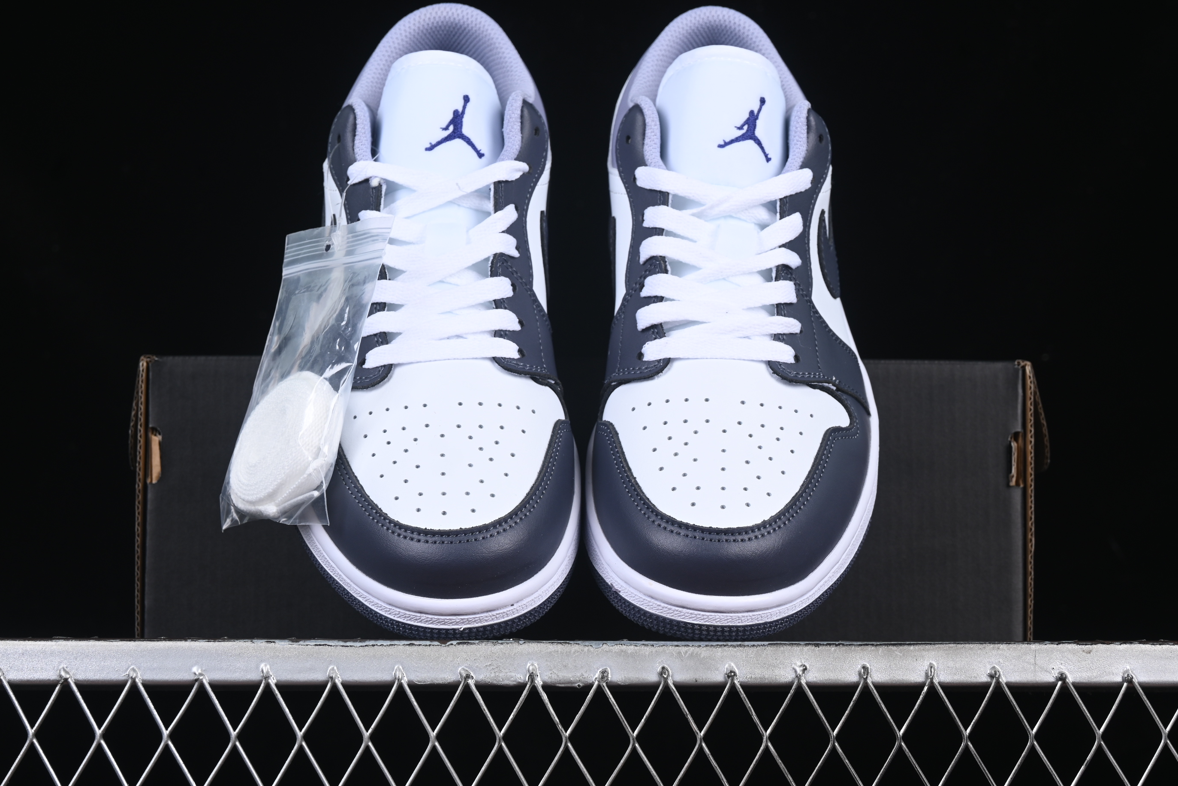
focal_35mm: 76
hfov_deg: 26.6
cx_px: 586
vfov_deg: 18.0
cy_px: 394
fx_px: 2487
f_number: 8
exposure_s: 1/80
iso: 160
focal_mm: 50
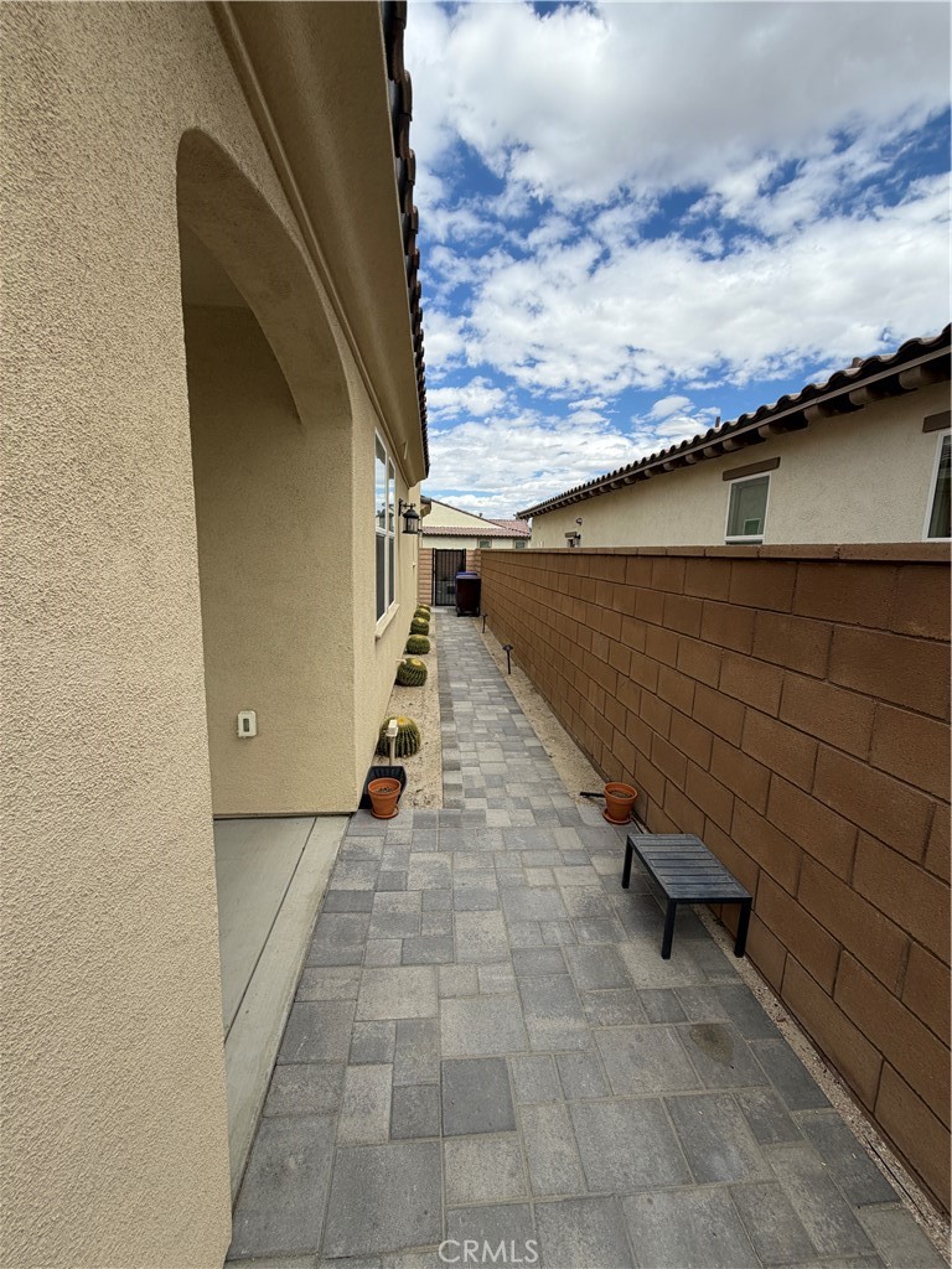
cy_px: 634
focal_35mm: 14
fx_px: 513
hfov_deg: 85.7
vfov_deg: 102.1
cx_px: 476
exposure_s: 1/853
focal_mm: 2.22
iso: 20
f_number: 2.2
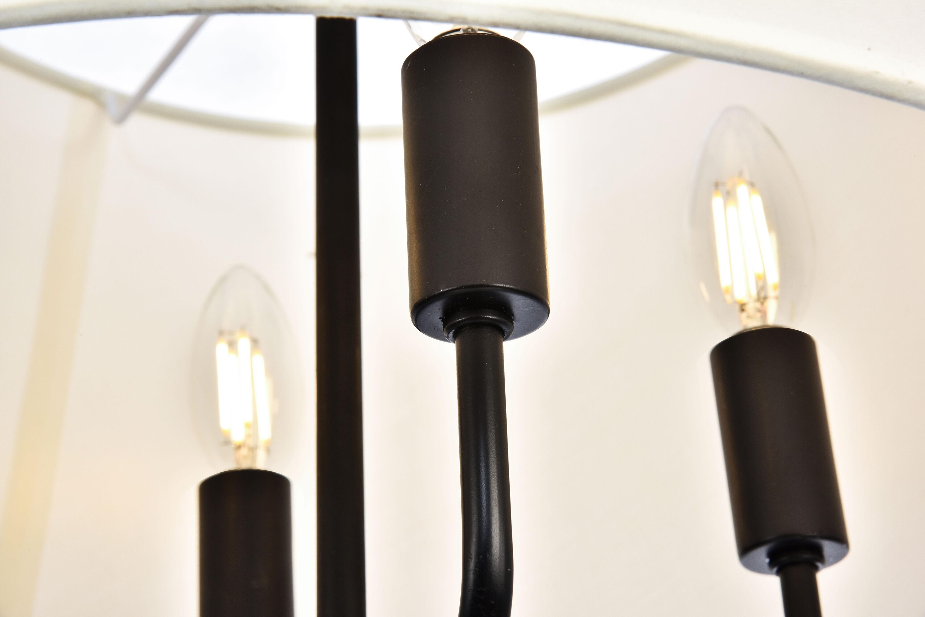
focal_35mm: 105
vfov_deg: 13.0
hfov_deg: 19.5
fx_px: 2699
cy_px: 308
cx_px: 462
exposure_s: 1/100
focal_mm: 105
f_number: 18
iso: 320
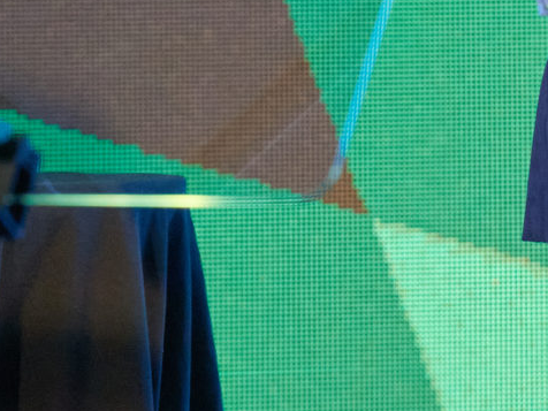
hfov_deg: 1.9
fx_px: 16369
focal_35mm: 1034
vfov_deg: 1.4
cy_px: -331
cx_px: 1000
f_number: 5
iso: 3200
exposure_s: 1/200
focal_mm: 200
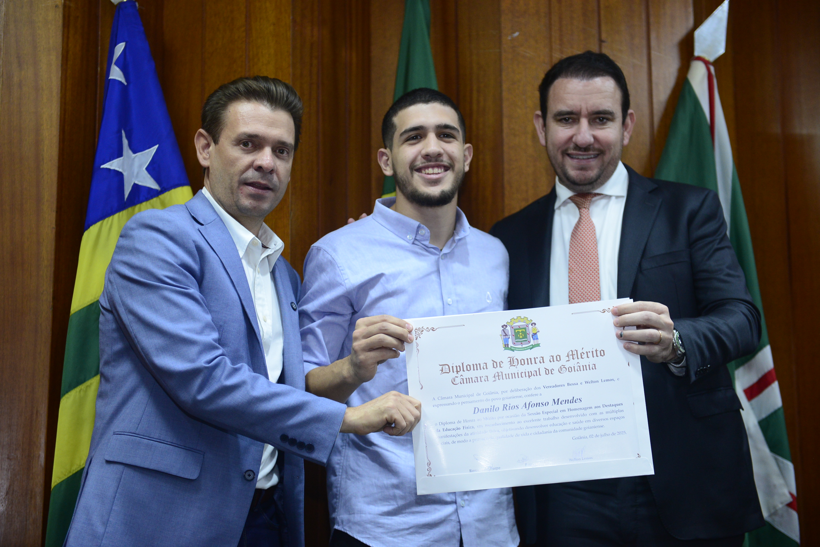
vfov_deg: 21.9
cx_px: 410
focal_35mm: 62
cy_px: 274
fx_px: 1413
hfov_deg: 32.4
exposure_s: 1/125
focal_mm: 62
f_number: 4.5
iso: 2000
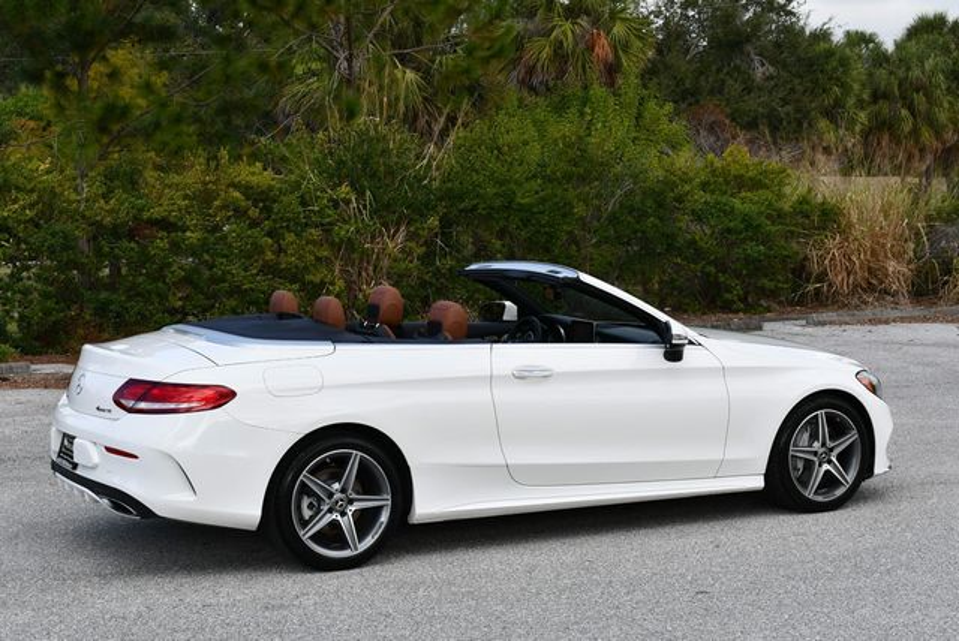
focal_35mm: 64
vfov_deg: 21.3
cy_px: 320
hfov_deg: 31.4
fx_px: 1706
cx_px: 480
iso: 125
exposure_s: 1/250
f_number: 8
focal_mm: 32
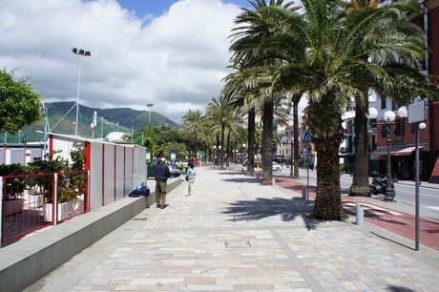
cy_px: 146
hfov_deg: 67.4
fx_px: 329
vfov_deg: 47.9
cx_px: 220
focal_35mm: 27
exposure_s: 1/250
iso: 200
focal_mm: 18
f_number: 11
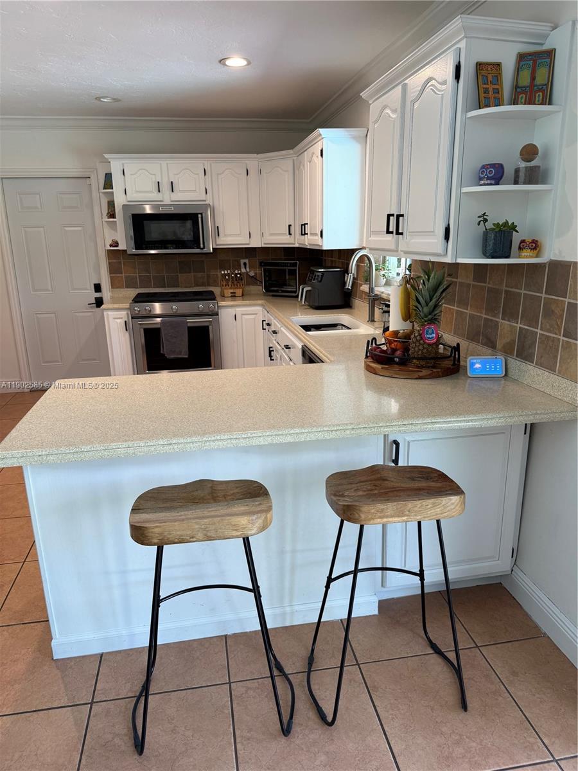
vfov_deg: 71.6
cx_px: 289
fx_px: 534
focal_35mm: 24
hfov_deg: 56.8
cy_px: 386
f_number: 1.78
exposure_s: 1/120
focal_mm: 6.76
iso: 125
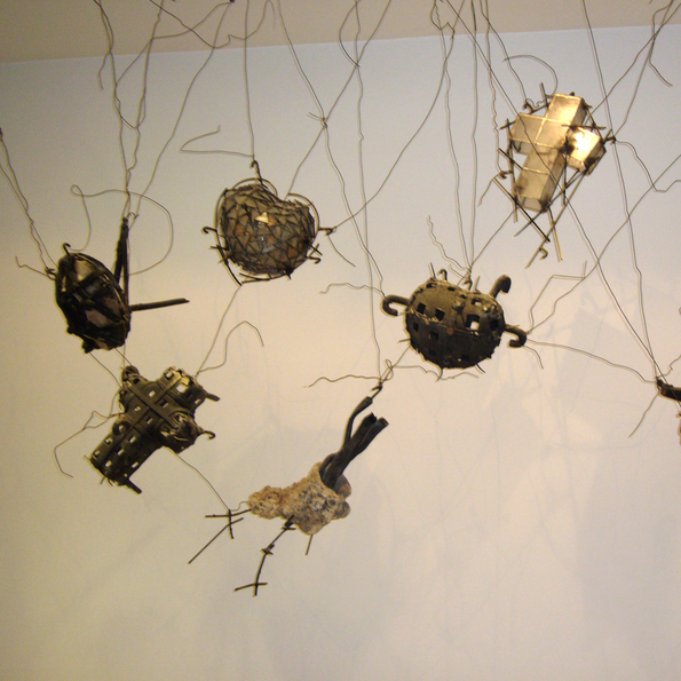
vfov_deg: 38.3
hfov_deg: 38.0
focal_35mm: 44
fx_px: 979
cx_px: 443
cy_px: 342
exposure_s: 1/30
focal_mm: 6.1
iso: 100
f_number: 3.1
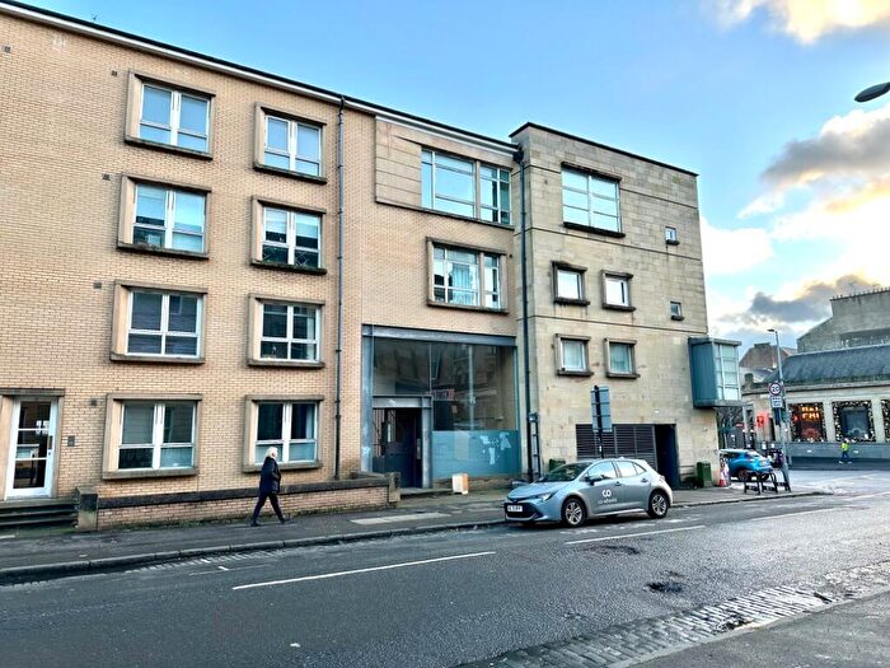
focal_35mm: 24
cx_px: 445
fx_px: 617
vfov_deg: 56.8
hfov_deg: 71.6
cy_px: 334
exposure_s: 1/284
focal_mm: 6.86
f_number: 1.78
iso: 80
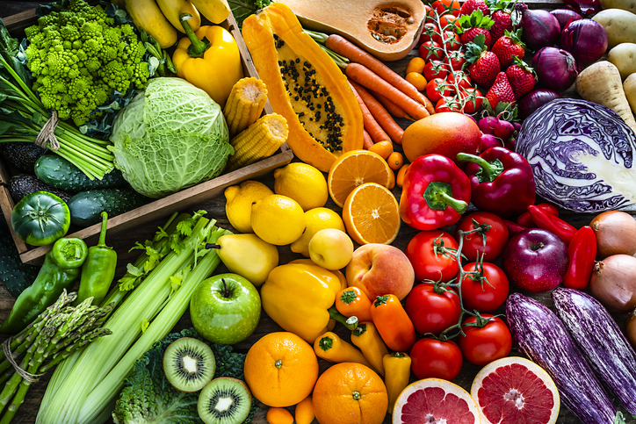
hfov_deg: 48.4
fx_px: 707
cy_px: 212
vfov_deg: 33.4
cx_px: 318
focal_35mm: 40
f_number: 10
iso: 200
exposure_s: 1.6
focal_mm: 40
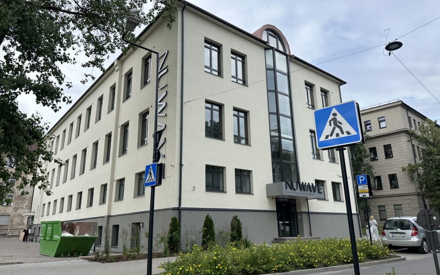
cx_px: 222
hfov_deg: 70.4
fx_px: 312
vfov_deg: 47.6
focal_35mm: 26
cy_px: 135
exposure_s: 1/1639
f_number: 1.78
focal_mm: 6.86
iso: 80
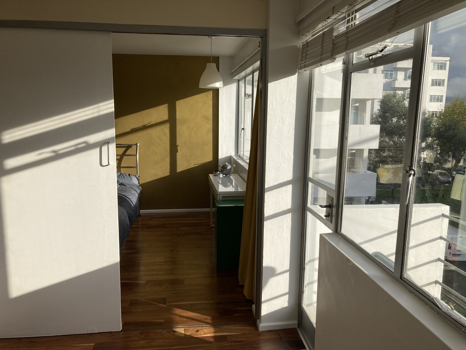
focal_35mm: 28
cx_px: 233
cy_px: 175
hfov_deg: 63.4
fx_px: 377
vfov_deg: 49.7
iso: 20
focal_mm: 3.99
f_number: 1.8
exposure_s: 1/1675
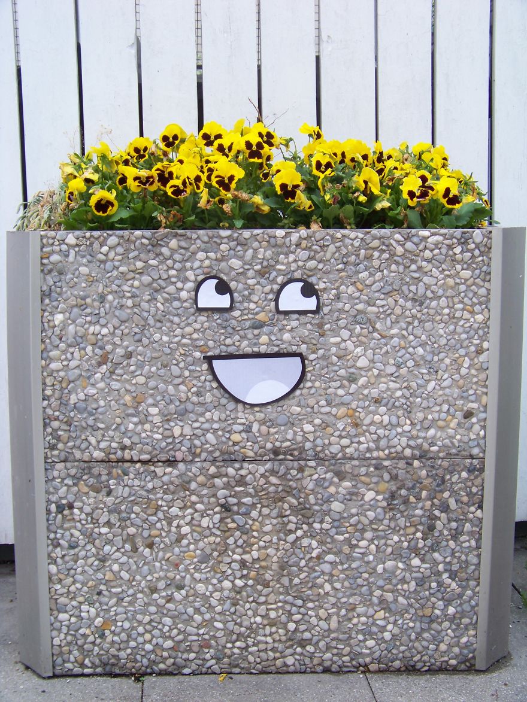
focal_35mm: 49
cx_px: 264
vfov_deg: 38.9
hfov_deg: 29.7
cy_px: 351
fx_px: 994
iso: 64
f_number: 2.8
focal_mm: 7.6
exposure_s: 1/200
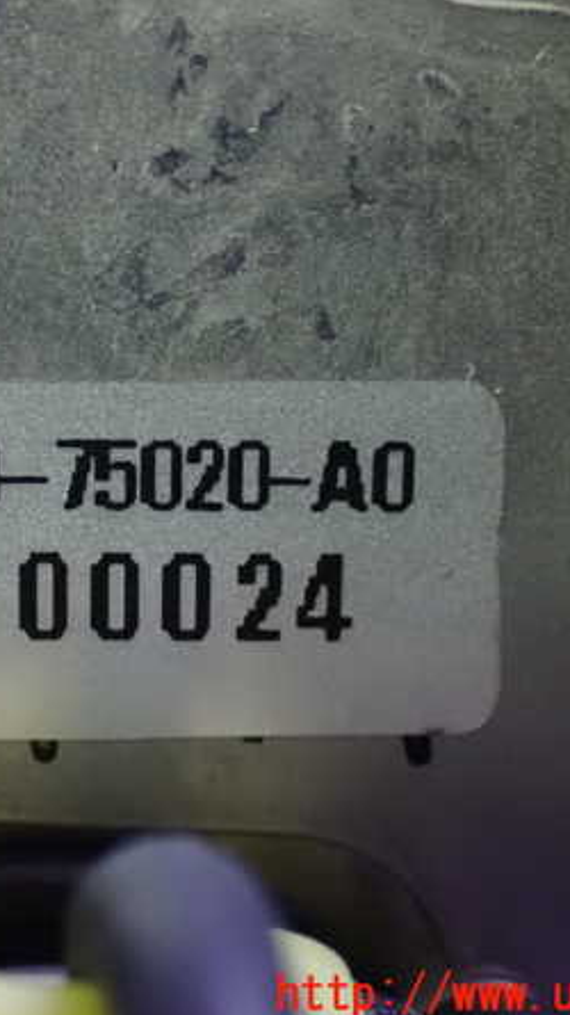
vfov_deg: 30.6
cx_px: 107
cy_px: 511
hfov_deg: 17.3
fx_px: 1856
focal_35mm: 69
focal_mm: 8.4
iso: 1600
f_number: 3.1
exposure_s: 1/40
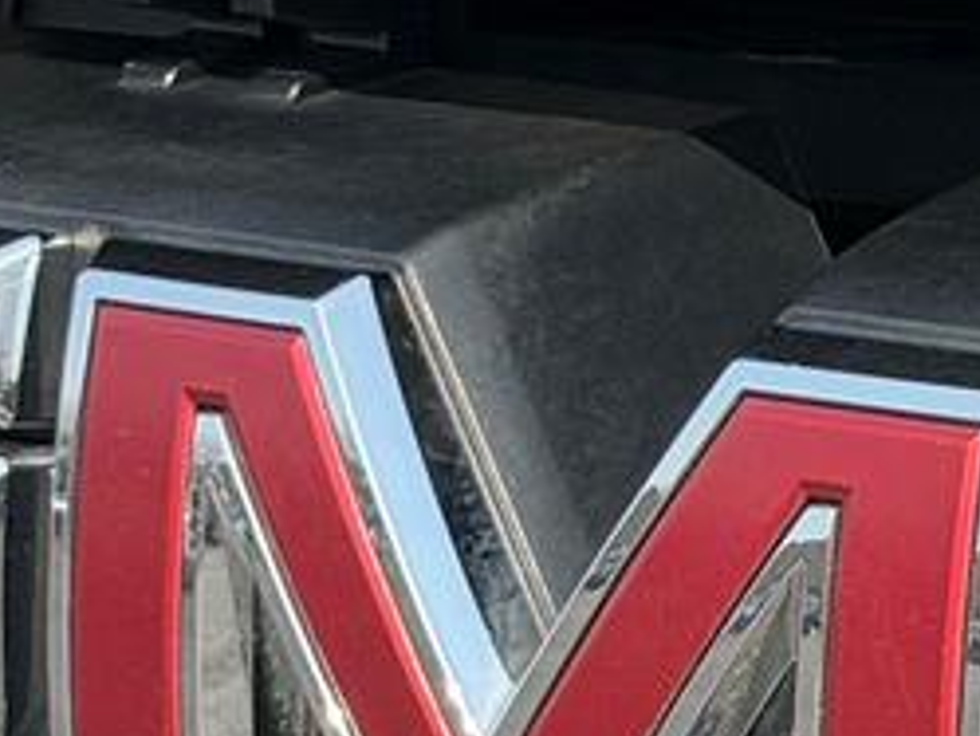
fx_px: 6996
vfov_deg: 6.0
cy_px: 567
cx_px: 1157
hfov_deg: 7.9
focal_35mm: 247
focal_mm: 6.76
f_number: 1.78
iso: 100
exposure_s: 1/2667
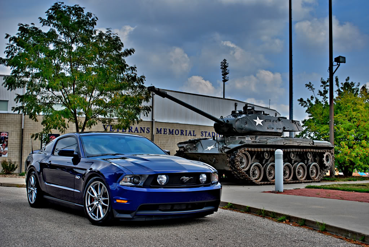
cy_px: 124
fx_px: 462
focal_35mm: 45
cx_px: 184
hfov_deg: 43.6
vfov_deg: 30.0
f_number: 5
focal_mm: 30
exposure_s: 1/125
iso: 100
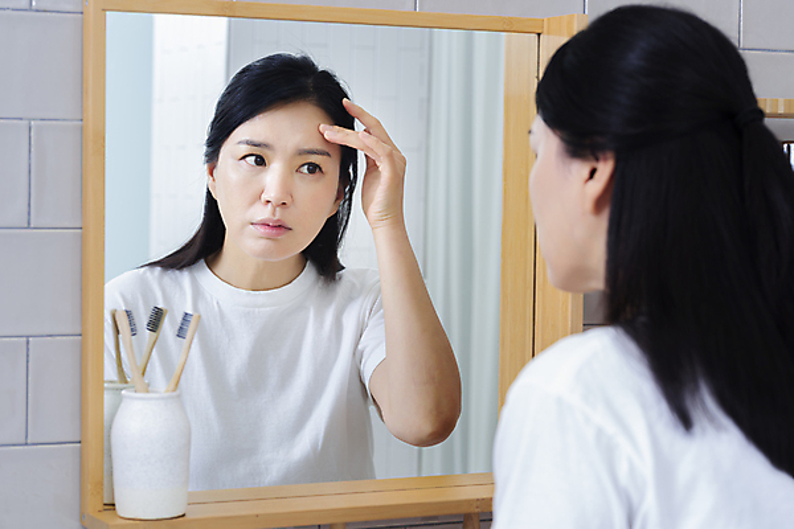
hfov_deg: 23.9
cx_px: 397
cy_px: 264
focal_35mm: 85
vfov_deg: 16.1
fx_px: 1875
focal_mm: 85
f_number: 5.6
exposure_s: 1/125
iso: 100
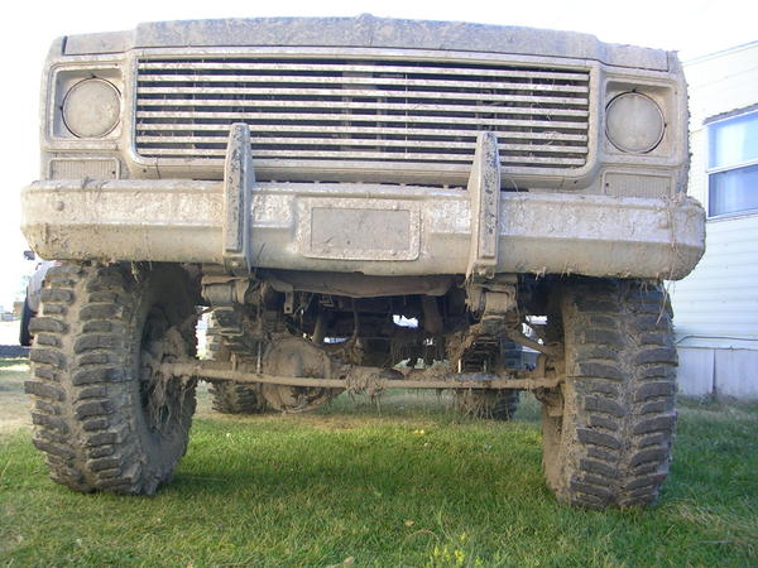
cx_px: 379
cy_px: 284
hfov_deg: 49.0
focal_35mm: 38
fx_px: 832
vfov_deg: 37.7
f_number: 2.8
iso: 50
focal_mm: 5.8
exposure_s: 1/111
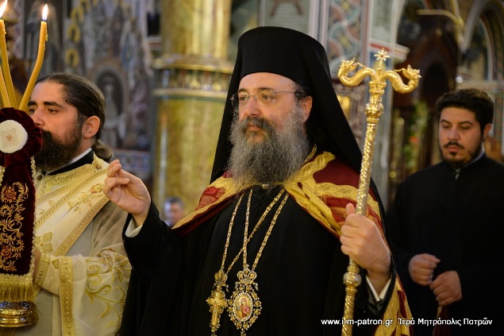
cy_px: 168
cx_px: 252
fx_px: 1148
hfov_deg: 24.8
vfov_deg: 16.6
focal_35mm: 82
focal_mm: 82
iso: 2500
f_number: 4
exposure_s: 1/40
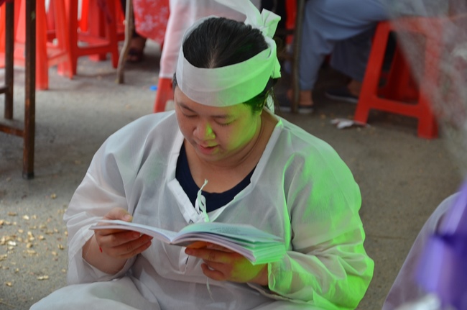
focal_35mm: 99
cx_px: 234
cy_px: 155
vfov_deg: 13.8
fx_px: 1282
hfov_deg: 20.6
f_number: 5.3
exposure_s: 1/30
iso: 640
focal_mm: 66
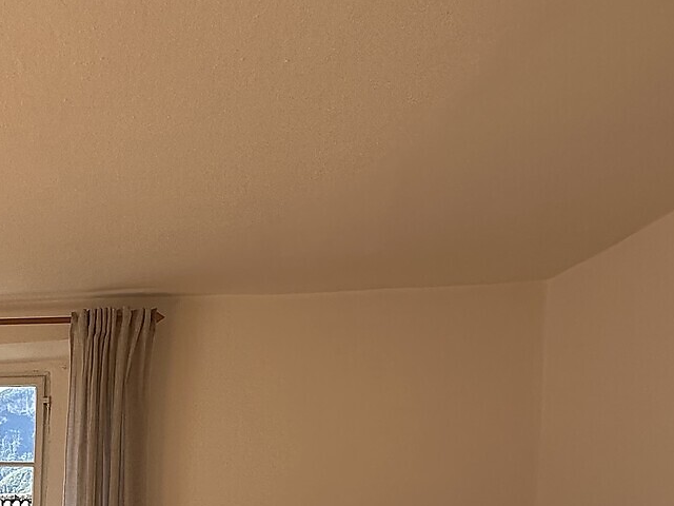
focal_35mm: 42
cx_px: -178
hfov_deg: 33.9
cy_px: 528
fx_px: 818
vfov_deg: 31.3
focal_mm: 2.22
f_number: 2.2
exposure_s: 1/203
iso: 40
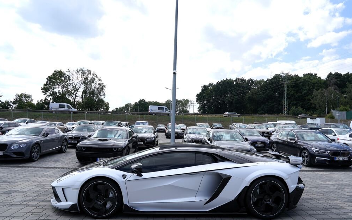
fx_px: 240
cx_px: 178
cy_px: 114
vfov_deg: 49.3
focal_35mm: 25
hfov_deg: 72.6
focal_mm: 24
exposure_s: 1/320
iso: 100
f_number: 8
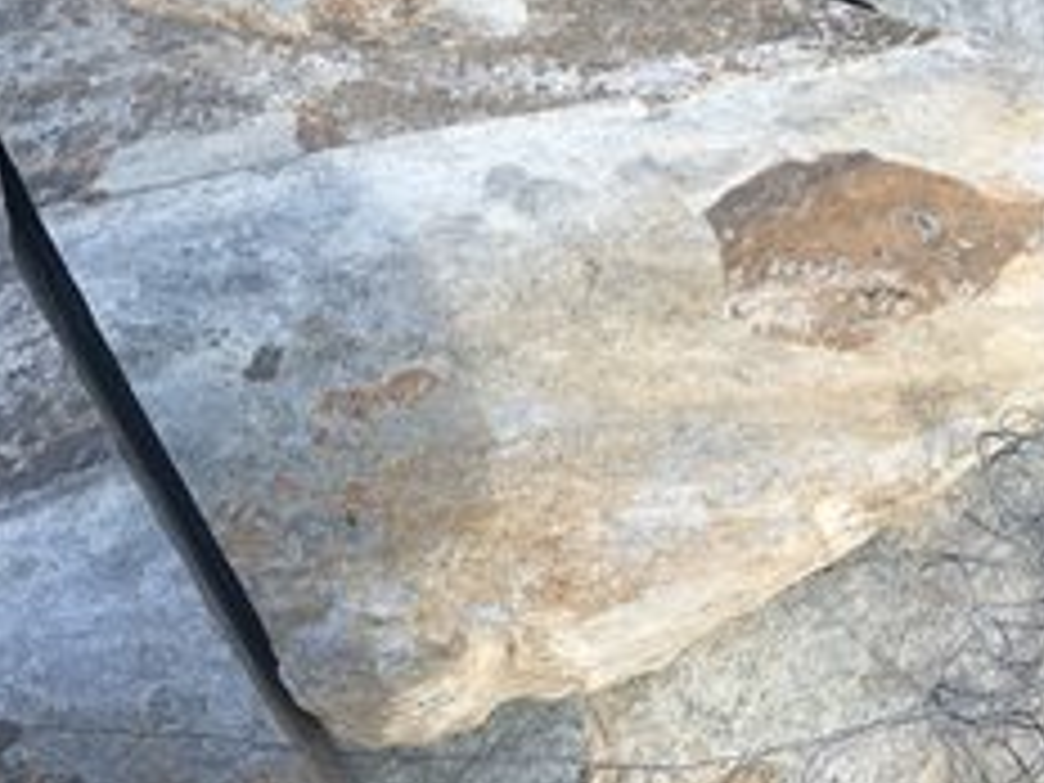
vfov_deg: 28.3
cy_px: 126
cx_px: 310
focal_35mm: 50
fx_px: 1508
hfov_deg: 37.6
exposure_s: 1/530
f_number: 2.2
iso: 25
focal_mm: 4.15
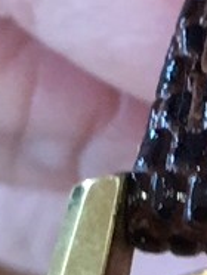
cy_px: 680
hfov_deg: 9.1
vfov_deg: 10.6
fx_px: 1257
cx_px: 352
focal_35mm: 158
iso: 32
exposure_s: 1/17
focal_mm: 4.15
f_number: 2.2
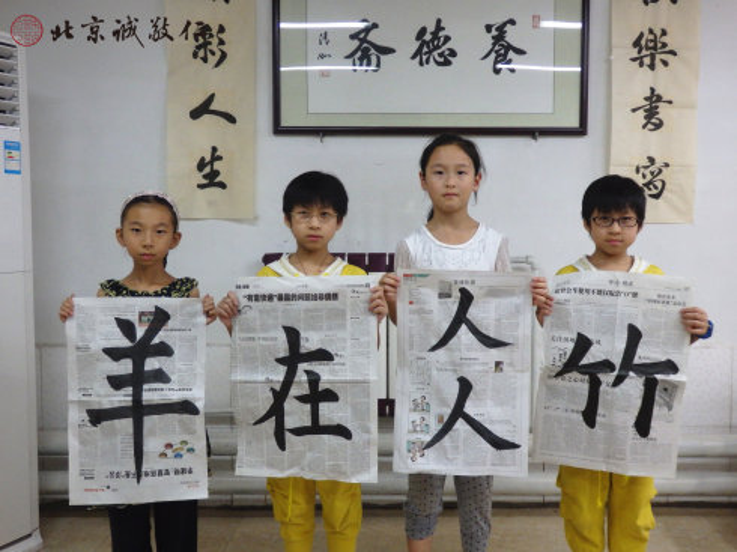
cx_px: 368
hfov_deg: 50.2
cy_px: 276
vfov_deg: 38.6
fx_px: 787
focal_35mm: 37
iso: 500
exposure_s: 1/60
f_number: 3.6
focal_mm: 6.6
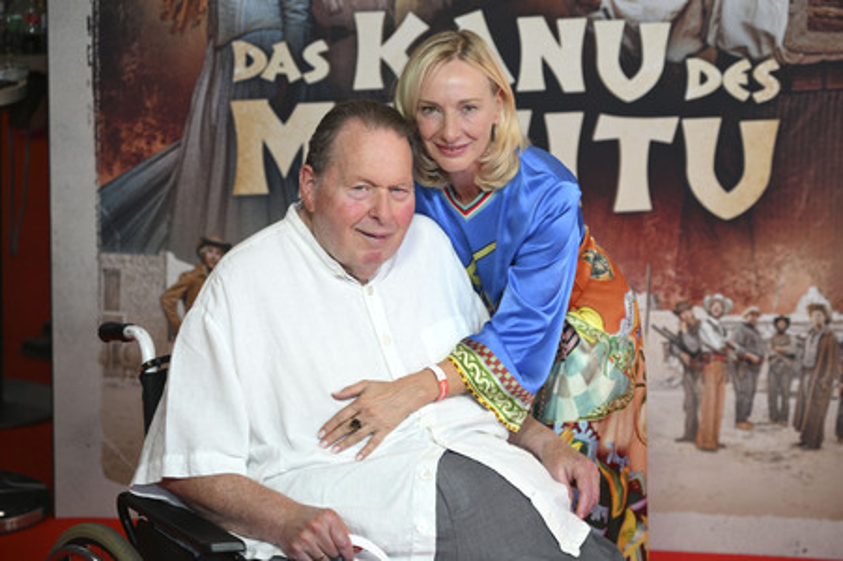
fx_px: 1755
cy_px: 280
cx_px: 422
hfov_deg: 27.0
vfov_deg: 18.2
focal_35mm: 75
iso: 250
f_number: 2.8
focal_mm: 75
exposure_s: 1/160
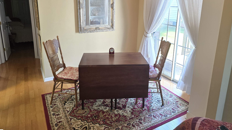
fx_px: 160
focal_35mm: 26
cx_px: 116
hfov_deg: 71.9
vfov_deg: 43.7
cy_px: 42
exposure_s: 1/120
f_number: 1.7
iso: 250
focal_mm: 6.3
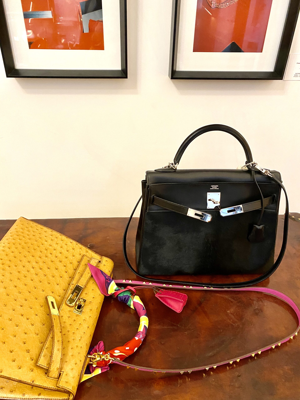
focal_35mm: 26
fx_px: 300
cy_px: 200
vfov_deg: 67.3
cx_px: 150
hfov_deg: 53.1
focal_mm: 4.25
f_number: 1.8
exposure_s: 1/33
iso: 400
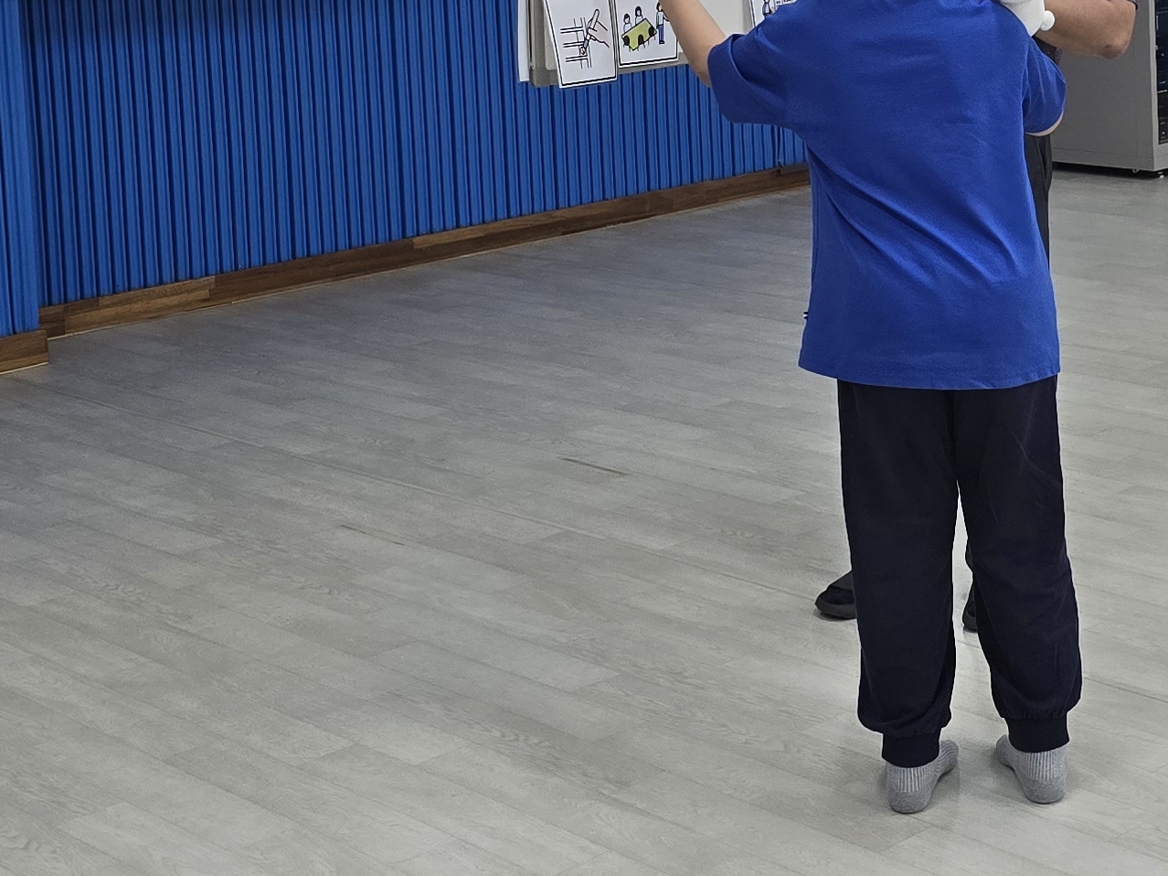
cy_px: 51
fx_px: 2429
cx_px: 966
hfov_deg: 26.4
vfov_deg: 20.0
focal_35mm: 72
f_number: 1.7
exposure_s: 1/120
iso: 100
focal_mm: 6.3
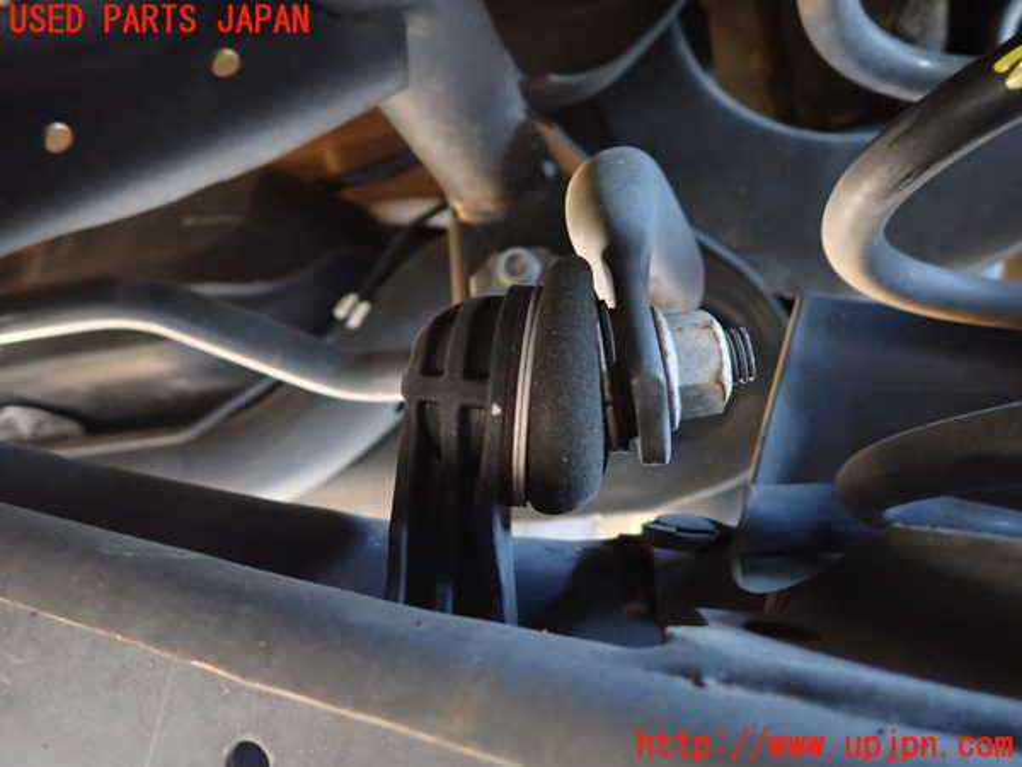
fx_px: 738
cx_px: 511
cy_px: 384
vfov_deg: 54.9
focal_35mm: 25
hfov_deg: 69.4
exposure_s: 1/15
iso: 800
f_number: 2
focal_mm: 4.5
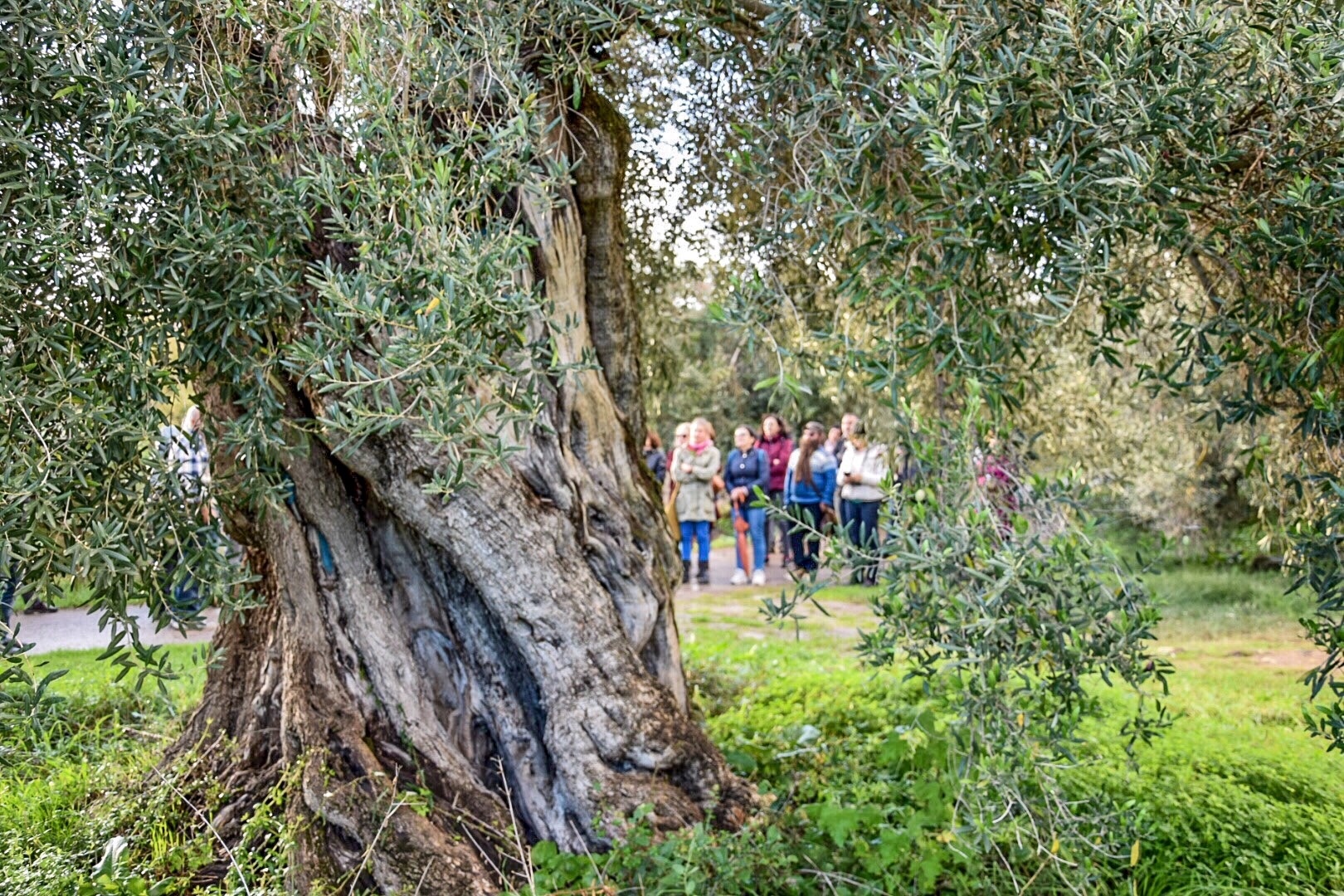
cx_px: 672
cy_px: 448
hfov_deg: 57.2
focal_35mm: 33
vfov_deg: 40.0
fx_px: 1232
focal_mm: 22
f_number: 4.5
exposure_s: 1/80
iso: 400
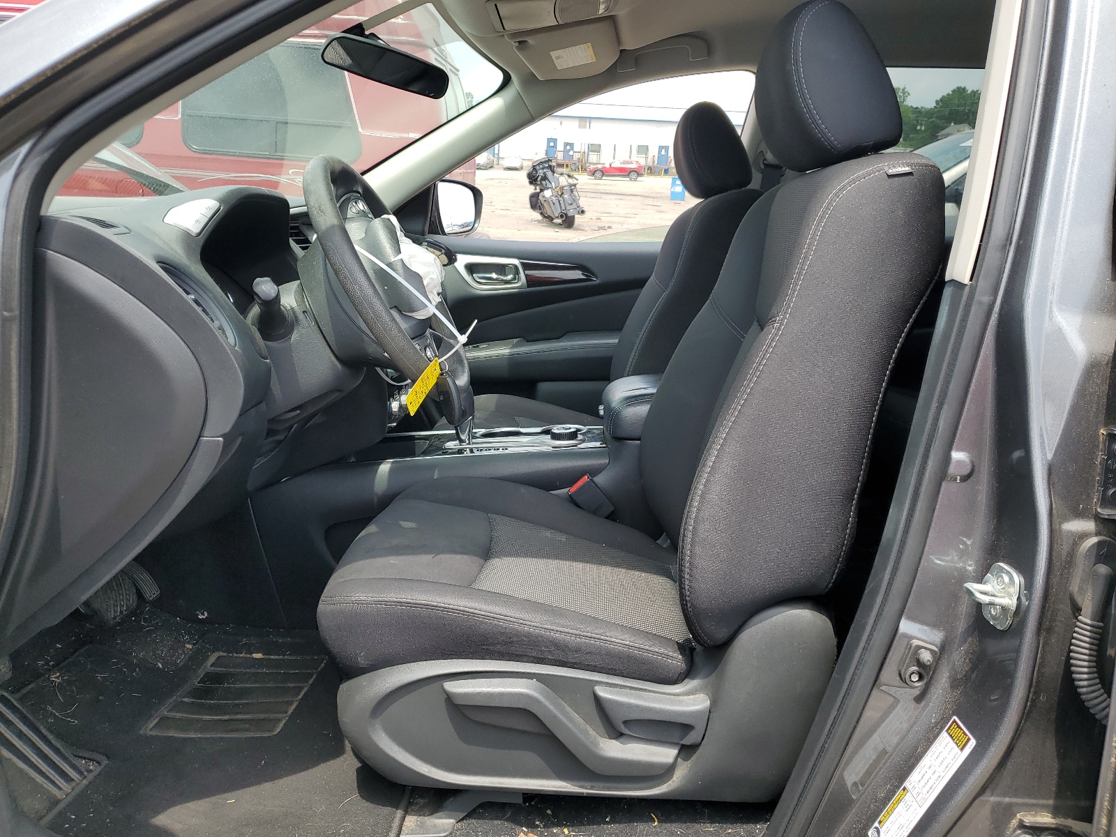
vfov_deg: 53.1
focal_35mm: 26
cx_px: 558
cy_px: 418
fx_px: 838
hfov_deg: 67.3
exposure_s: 1/833
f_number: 1.5
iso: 50
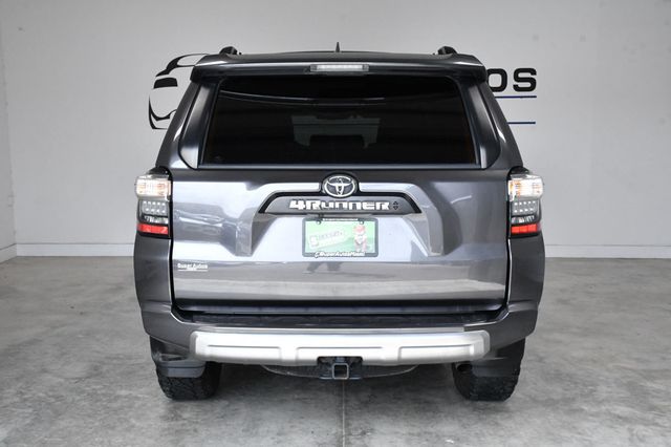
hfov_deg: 48.5
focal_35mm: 40
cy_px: 224
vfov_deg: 33.4
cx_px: 336
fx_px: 745
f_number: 13
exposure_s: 1/640
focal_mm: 27
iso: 2500
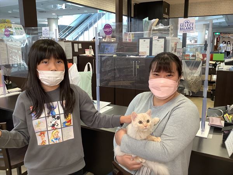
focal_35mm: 31
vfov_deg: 45.4
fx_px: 209
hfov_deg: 58.4
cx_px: 116
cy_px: 88
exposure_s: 1/60
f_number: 2.4
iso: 64
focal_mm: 3.3
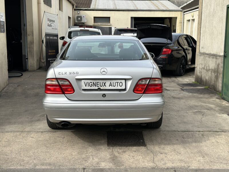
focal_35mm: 48
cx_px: 114
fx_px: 318
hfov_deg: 39.7
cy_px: 86
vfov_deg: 30.3
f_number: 1.78
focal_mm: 6.86
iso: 64
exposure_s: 1/2114
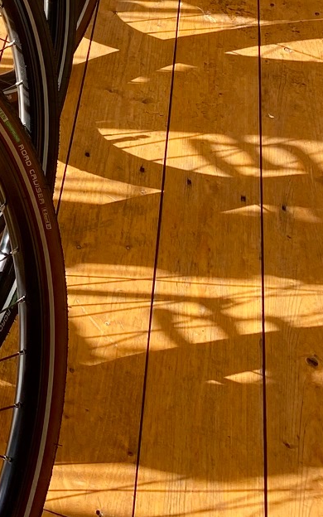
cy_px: -148
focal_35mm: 89
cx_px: -290
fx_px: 1254
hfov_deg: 13.0
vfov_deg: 21.2
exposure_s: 1/197
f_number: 1.8
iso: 32
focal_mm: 4.25
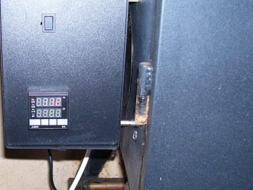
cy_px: 107
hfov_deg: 34.0
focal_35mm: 55
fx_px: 402
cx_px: 55
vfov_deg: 26.5
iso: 80
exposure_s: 1/60
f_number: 2.7
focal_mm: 5.6
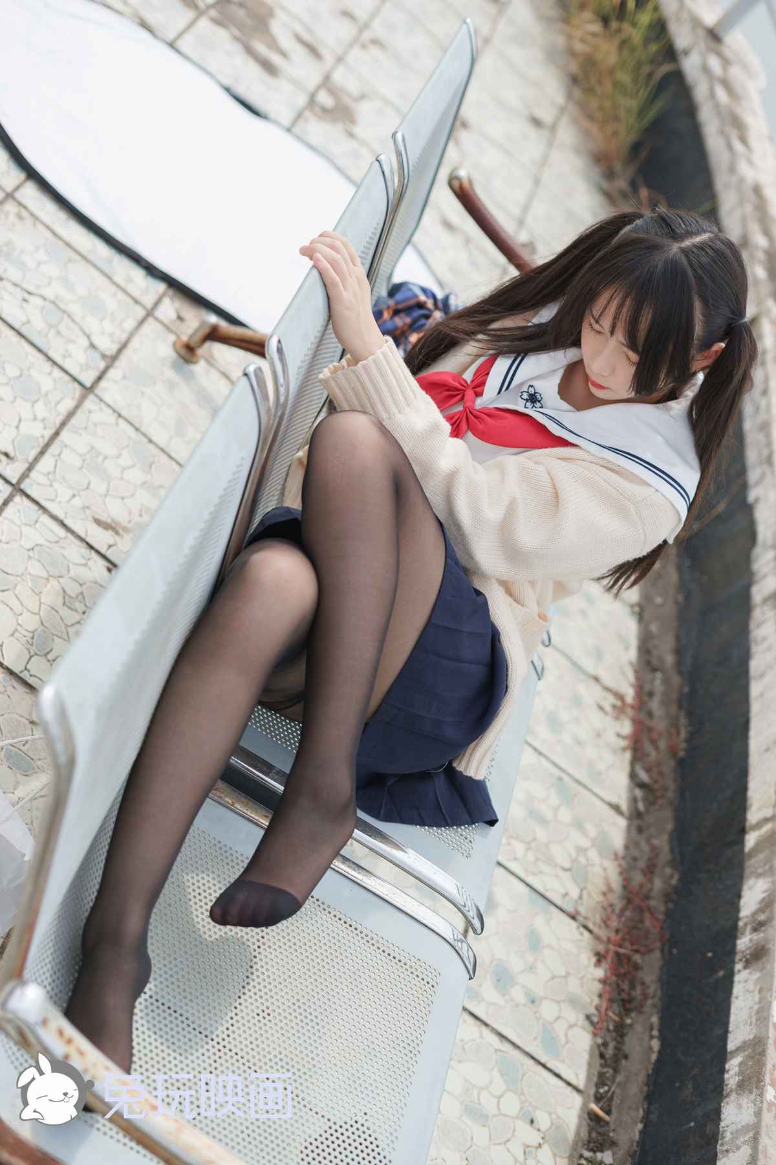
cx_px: 388
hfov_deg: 27.0
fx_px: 1617
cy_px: 582
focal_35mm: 50
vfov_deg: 39.6
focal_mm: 50
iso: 100
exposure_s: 1/1600
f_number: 2.8
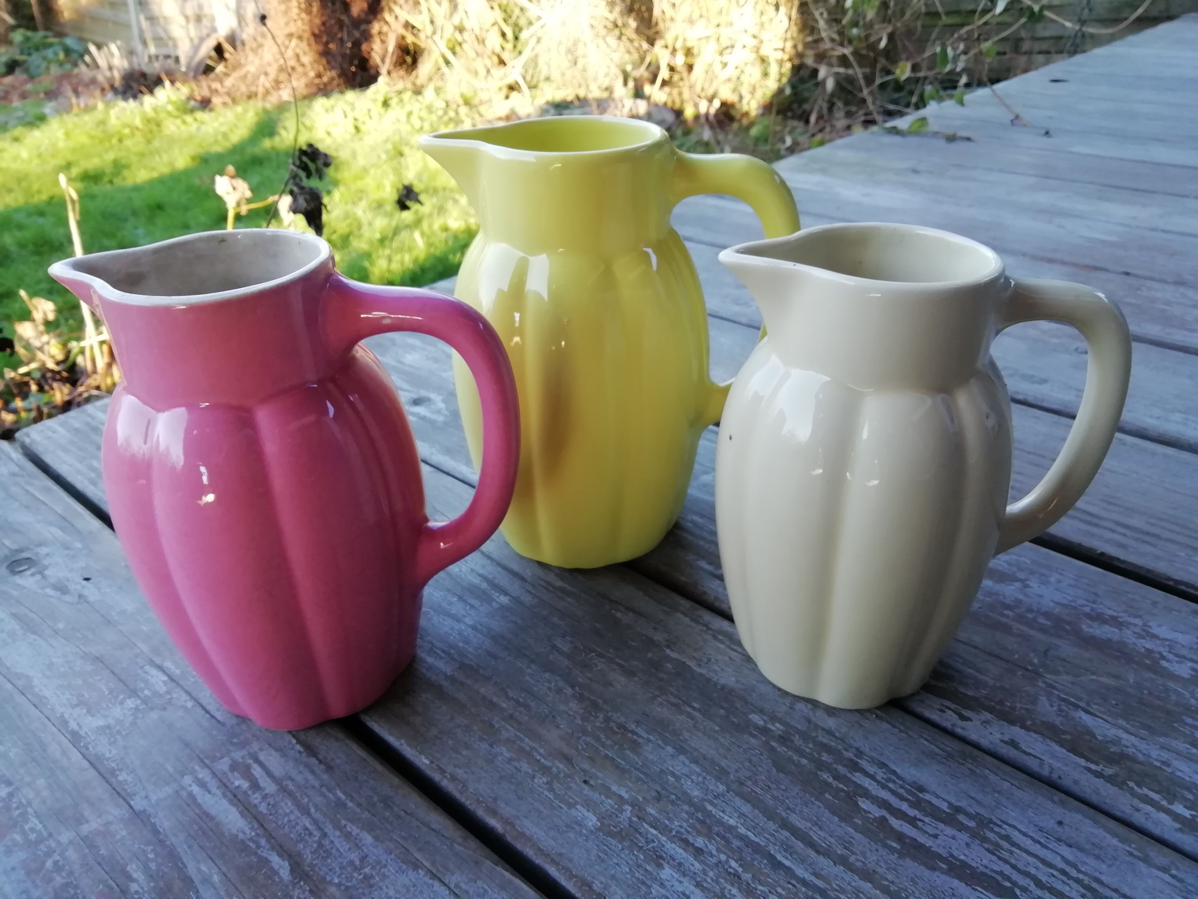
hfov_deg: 67.3
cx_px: 599
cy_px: 450
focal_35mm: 26
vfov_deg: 53.1
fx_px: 900
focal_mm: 3.21
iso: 80
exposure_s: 1/100
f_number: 2.2
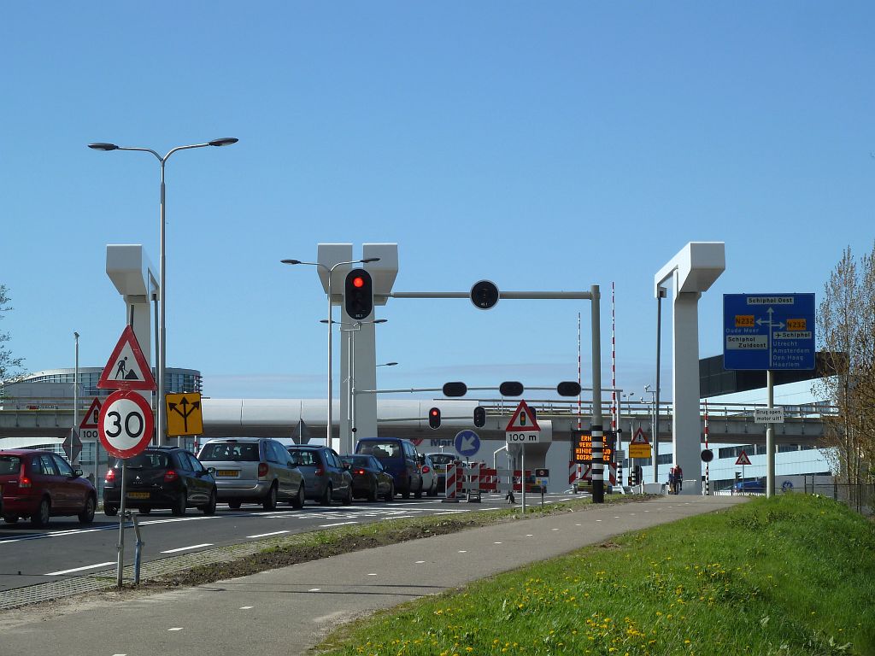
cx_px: 438
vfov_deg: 14.2
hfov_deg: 18.9
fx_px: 2629
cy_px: 328
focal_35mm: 104
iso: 80
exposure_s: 1/500
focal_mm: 17
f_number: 5.6
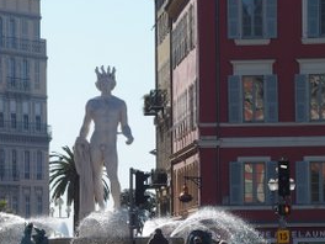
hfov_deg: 6.0
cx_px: 65
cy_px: 147
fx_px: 3108
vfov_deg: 4.5
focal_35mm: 331
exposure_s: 1/800
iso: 100
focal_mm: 38.6
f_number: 5
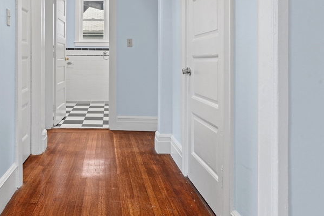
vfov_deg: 38.3
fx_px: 306
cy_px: 64
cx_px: 96
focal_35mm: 34
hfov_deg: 54.1
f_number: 11
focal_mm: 20
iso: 320
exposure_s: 2.5
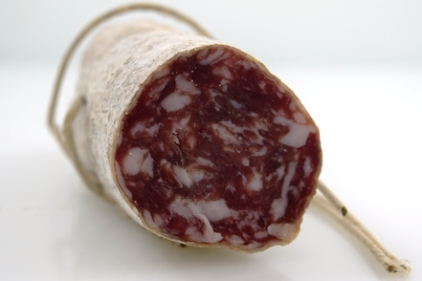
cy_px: 140
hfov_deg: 33.4
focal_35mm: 60
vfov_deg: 22.6
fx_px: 703
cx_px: 211
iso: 400
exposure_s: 1/125
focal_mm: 40
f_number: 5.6
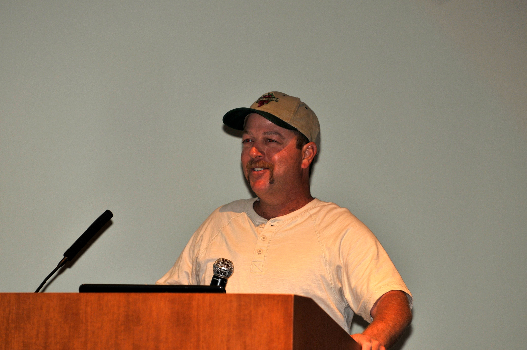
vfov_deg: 5.9
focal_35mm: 232
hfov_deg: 8.9
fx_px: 3399
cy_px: 175
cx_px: 264
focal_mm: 155
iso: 200
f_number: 3.5
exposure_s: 1/60
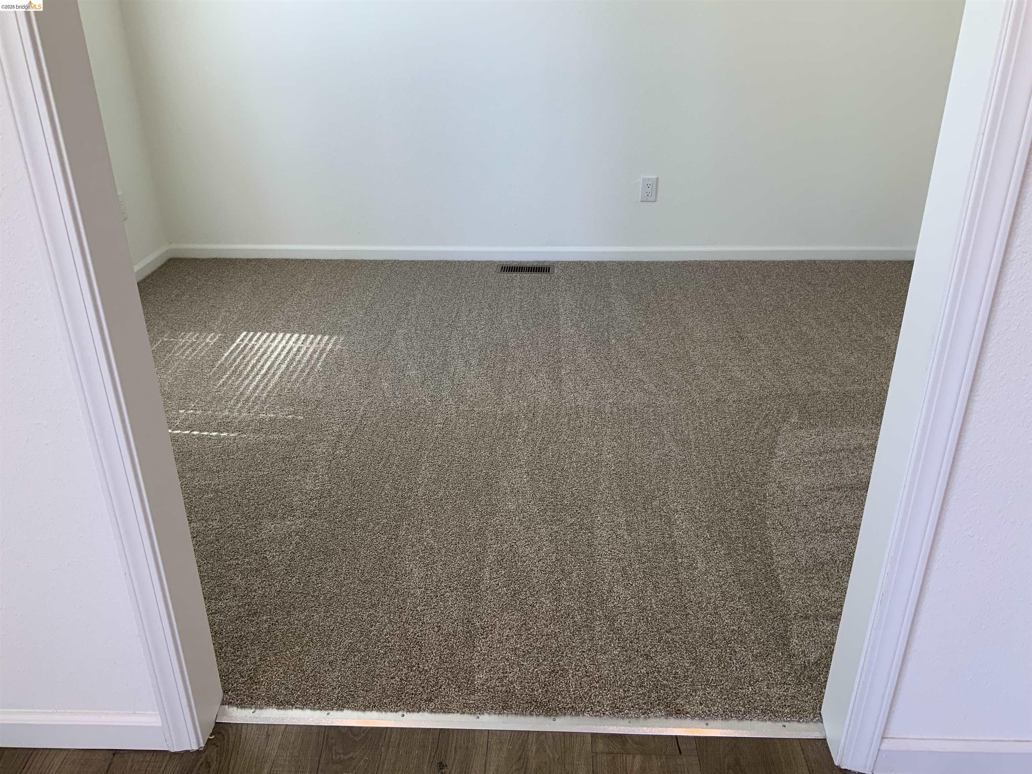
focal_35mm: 29
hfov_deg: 61.7
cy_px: 387
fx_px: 865
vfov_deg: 48.2
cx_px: 516
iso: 32
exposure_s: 1/120
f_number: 1.8
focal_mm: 3
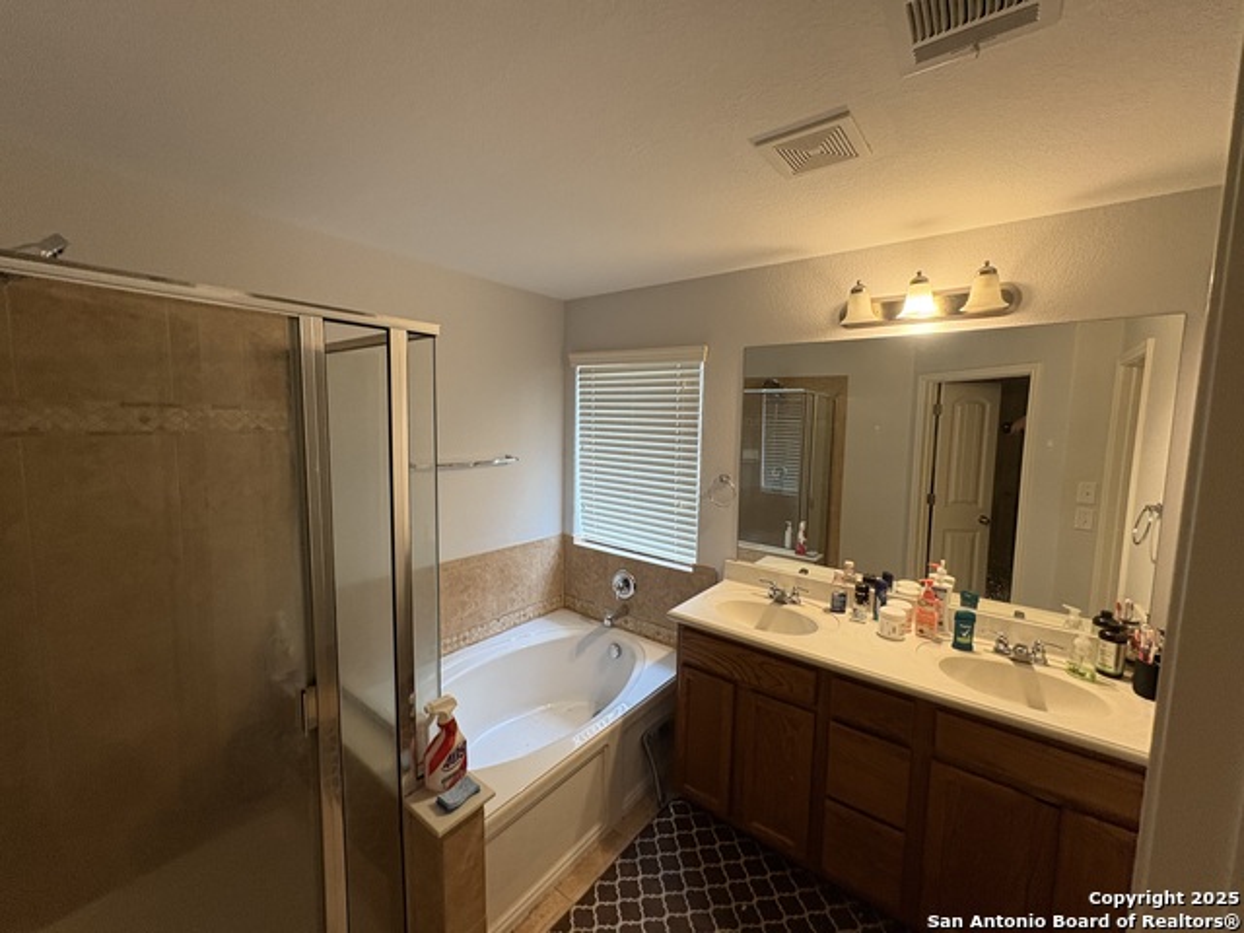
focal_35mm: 14
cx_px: 622
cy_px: 466
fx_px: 503
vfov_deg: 85.7
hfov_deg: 102.1
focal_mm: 2.22
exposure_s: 1/60
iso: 320
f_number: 2.2
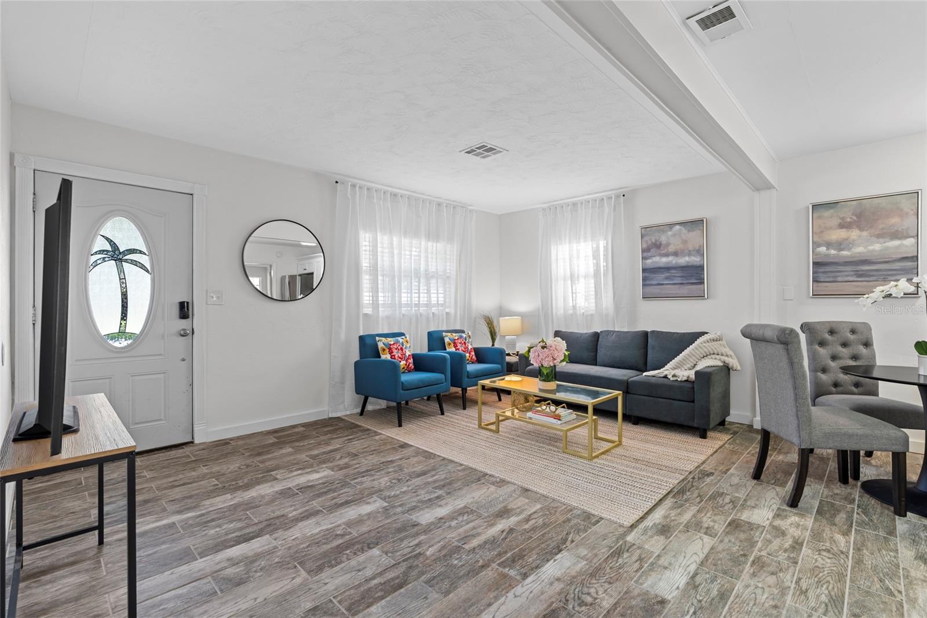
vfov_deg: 73.7
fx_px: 412
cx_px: 464
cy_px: 309
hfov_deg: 96.7
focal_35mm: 16
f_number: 9
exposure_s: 2.5
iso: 250
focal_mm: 16
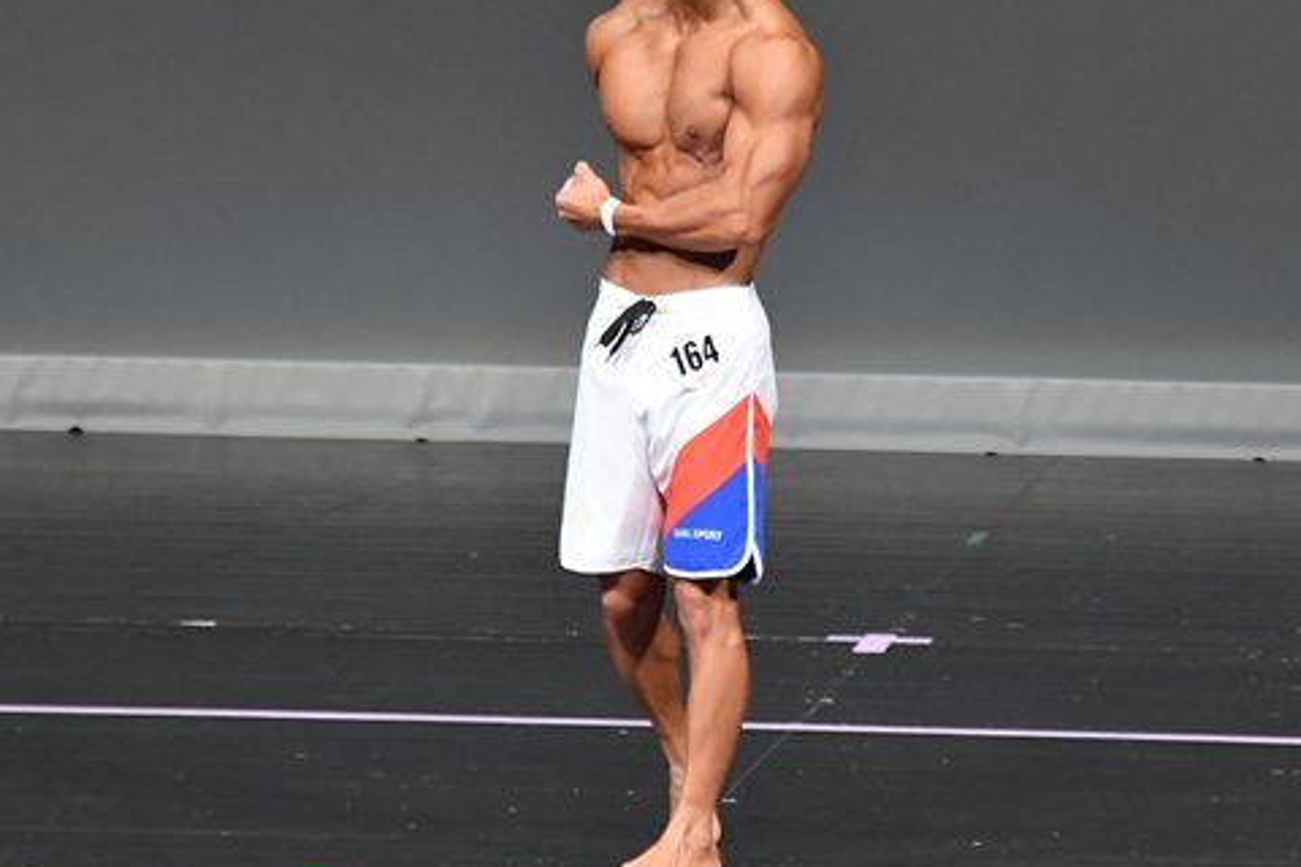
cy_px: 295
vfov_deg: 2.5
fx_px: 20128
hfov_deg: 3.7
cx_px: 855
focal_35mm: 557
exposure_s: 1/400
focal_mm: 230
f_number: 5.6
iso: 5000
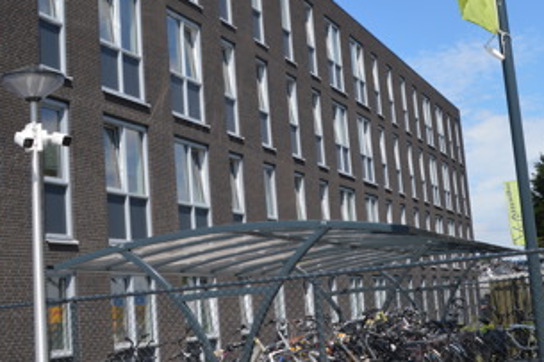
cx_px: 373
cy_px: 119
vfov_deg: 21.8
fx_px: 936
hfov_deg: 32.1
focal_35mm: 62
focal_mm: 21
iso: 100
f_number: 8
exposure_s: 1/250
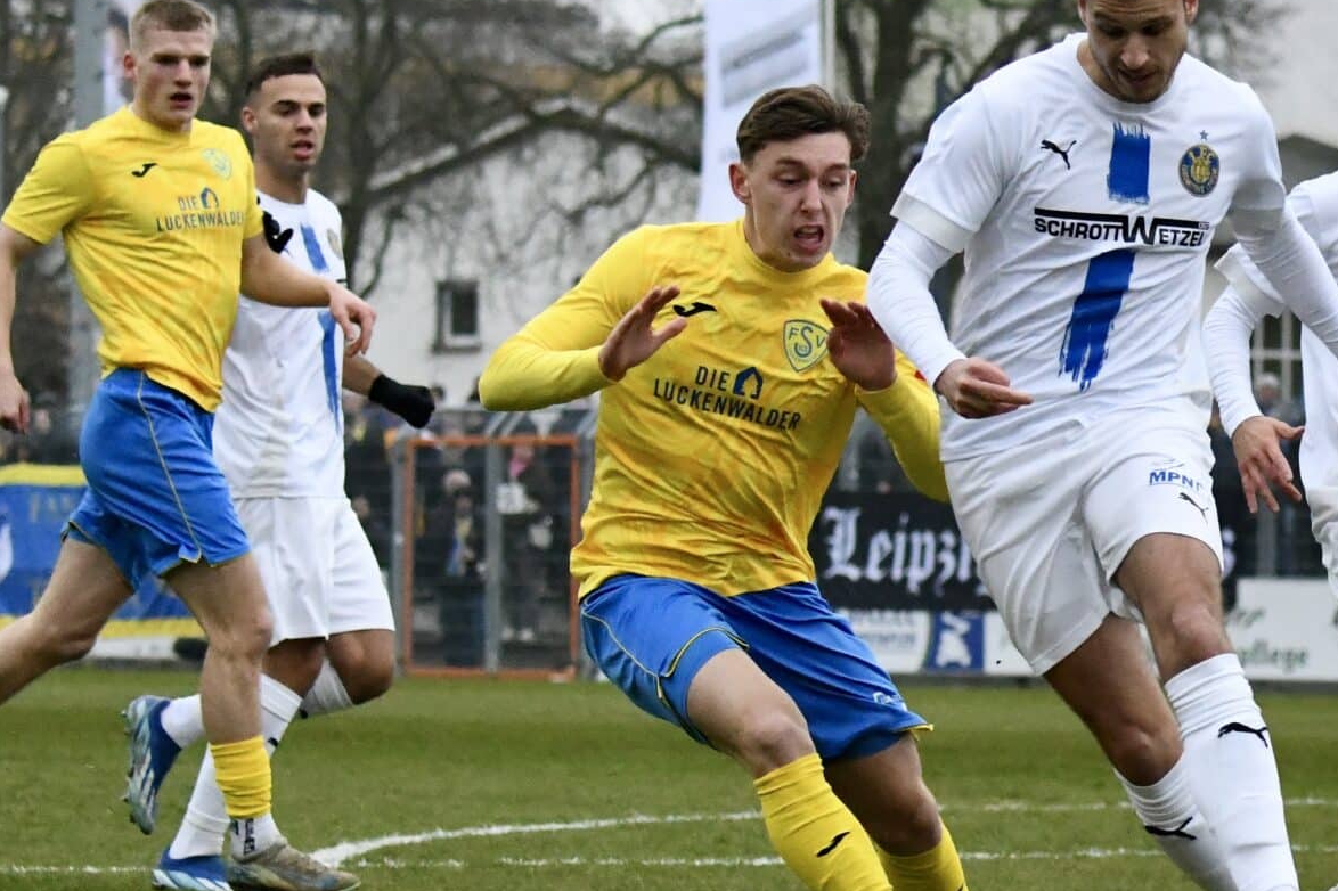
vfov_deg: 8.0
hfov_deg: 12.0
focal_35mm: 171
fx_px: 6353
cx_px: 835
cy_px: 506
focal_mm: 98
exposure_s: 1/1600
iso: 8000
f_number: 4.8
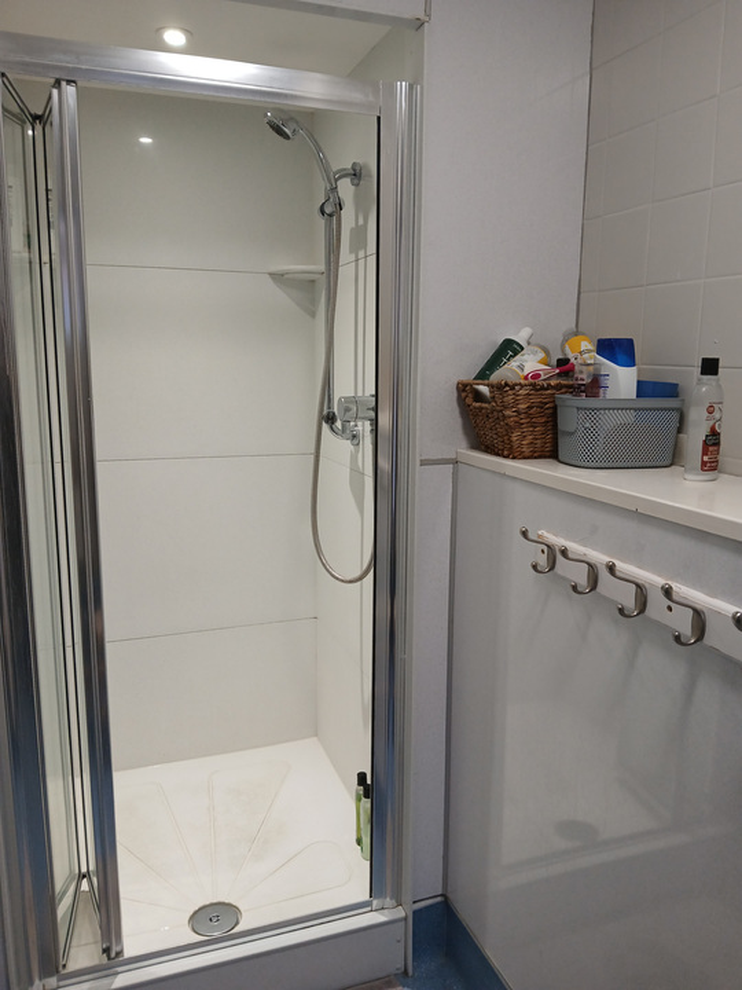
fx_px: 743
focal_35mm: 26
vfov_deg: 67.3
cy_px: 495
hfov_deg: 53.1
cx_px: 371
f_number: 1.8
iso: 125
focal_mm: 3.98
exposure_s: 1/50
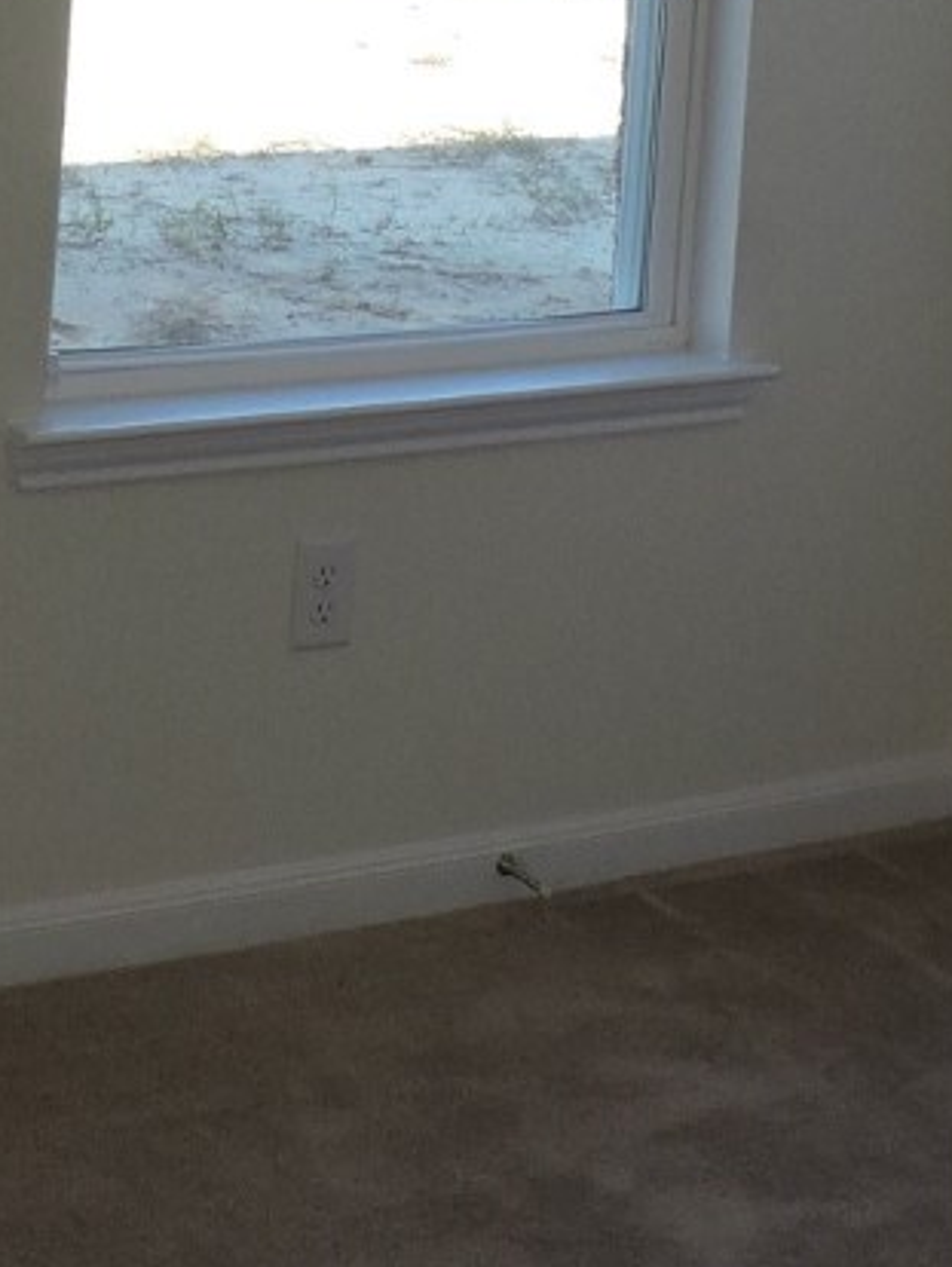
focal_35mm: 89
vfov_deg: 20.0
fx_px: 3260
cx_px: 110
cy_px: -438
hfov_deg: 16.4
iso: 100
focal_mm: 4.3
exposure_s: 1/100
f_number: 3
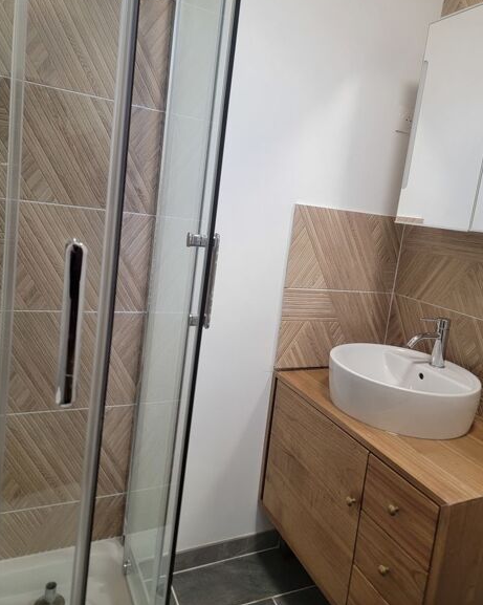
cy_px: 272
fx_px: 465
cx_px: 248
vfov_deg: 65.9
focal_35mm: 26
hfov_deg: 54.9
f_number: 1.8
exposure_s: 1/120
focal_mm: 6.7
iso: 200
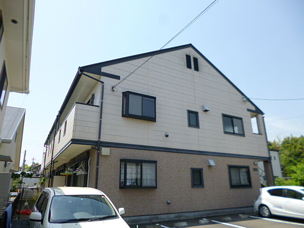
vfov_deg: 56.8
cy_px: 114
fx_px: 211
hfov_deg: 71.6
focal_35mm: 24
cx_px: 152
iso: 100
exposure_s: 1/800
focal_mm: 4.3
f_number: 2.5
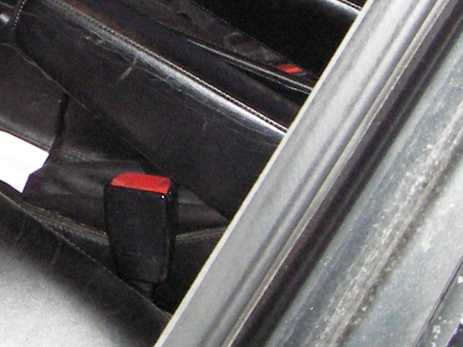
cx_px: -246
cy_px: -91
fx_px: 1792
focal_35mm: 134
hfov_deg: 13.8
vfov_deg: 10.8
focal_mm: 6.3
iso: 200
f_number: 3.3
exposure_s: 1/30
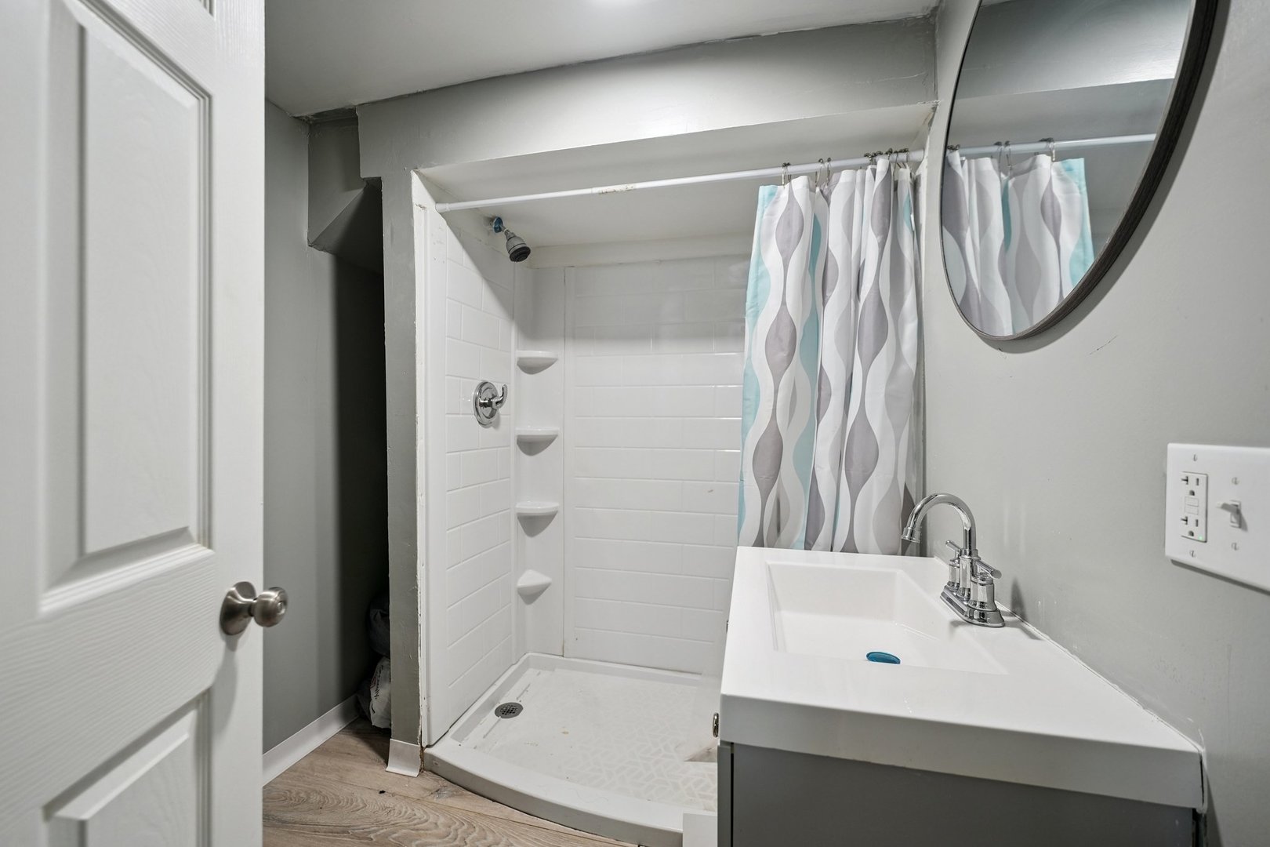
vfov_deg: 81.2
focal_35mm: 14
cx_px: 635
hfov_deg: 104.3
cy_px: 424
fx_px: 494
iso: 400
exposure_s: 1/50
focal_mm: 14
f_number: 3.5
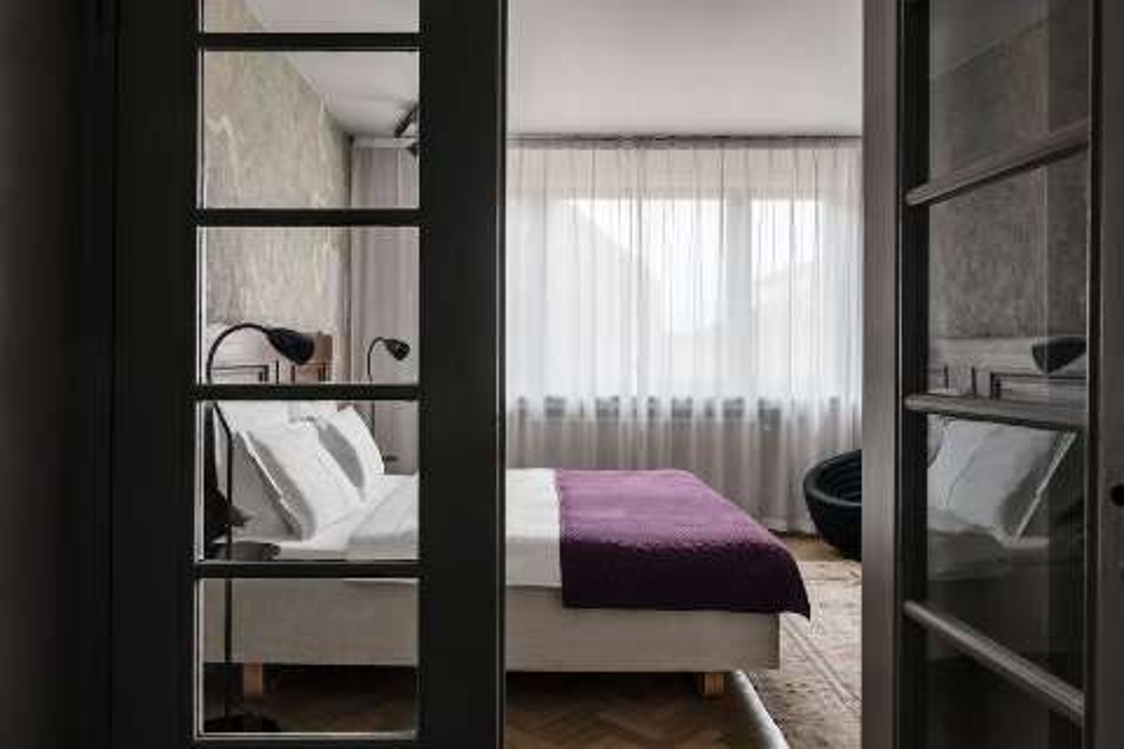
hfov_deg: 73.7
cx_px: 562
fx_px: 749
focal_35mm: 24
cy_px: 374
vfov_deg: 53.1
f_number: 9
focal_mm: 24
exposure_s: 1/1.25
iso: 100
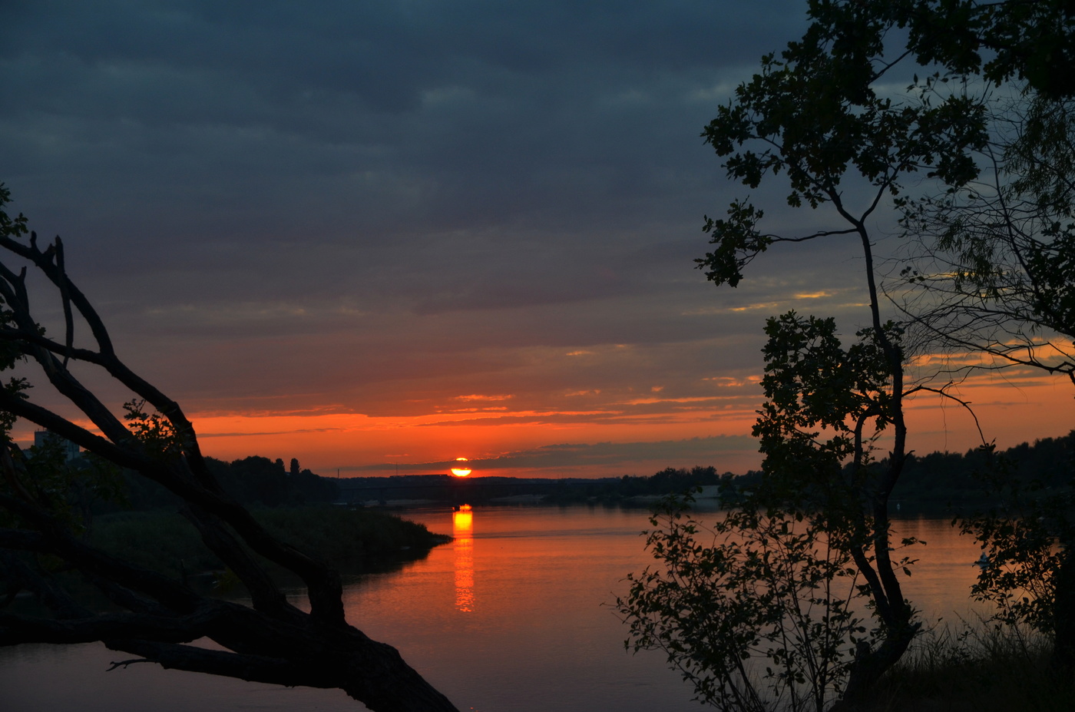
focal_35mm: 75
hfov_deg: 27.0
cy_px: 356
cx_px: 538
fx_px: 2235
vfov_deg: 18.1
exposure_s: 1/160
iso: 320
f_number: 4
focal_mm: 50
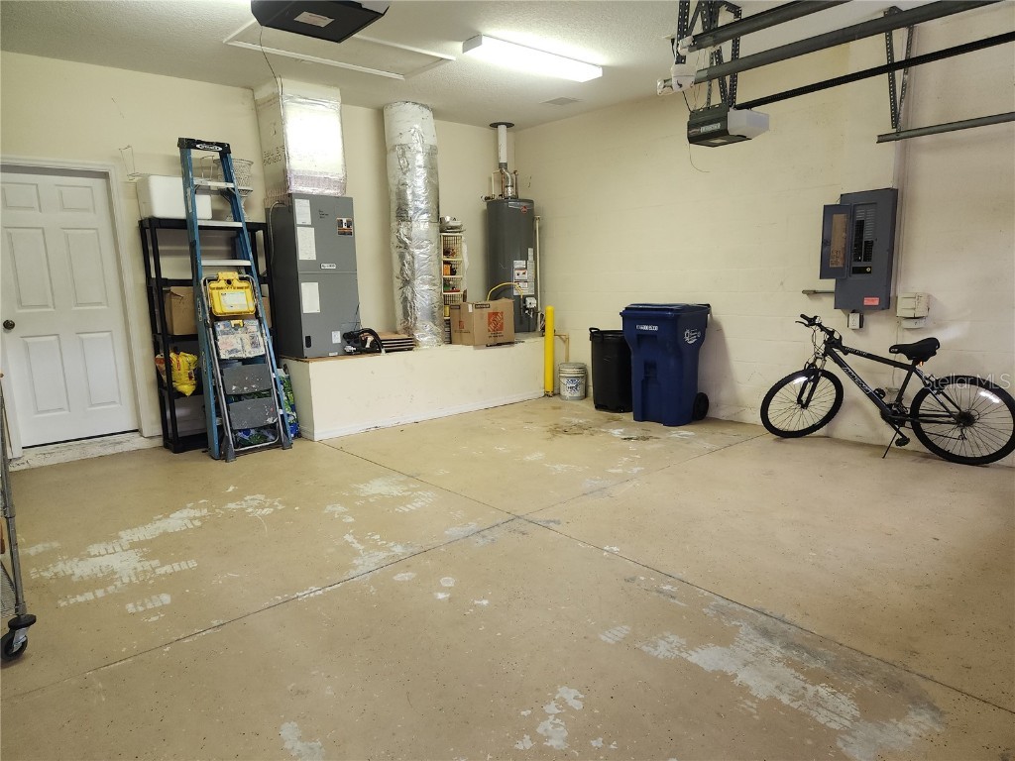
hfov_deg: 73.9
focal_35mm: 23
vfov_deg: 58.9
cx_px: 508
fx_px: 674
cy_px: 380
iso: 100
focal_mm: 5.4
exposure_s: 1/30
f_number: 1.8
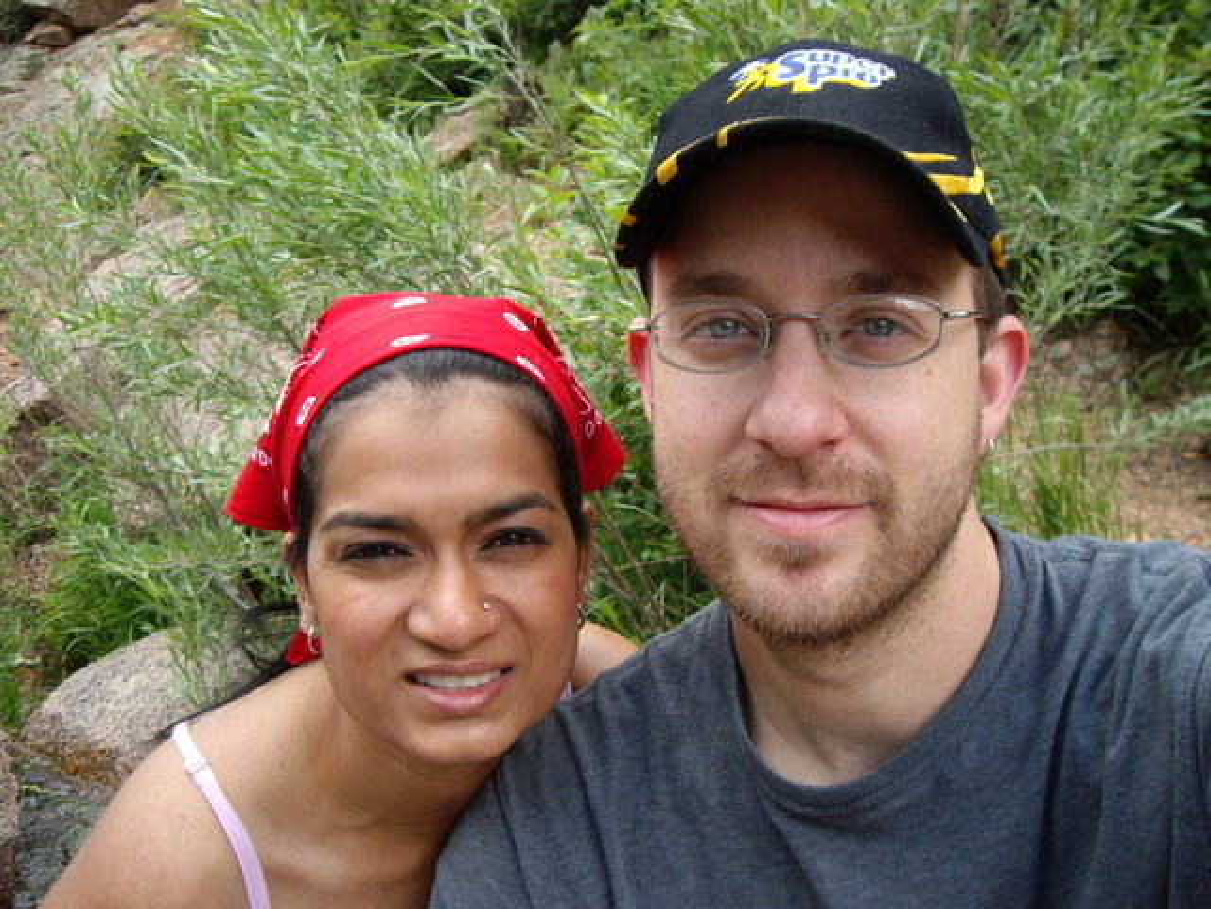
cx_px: 606
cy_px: 454
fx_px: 1329
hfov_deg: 49.0
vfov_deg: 37.7
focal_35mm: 38
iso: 50
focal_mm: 6.2
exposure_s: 1/125
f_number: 2.7
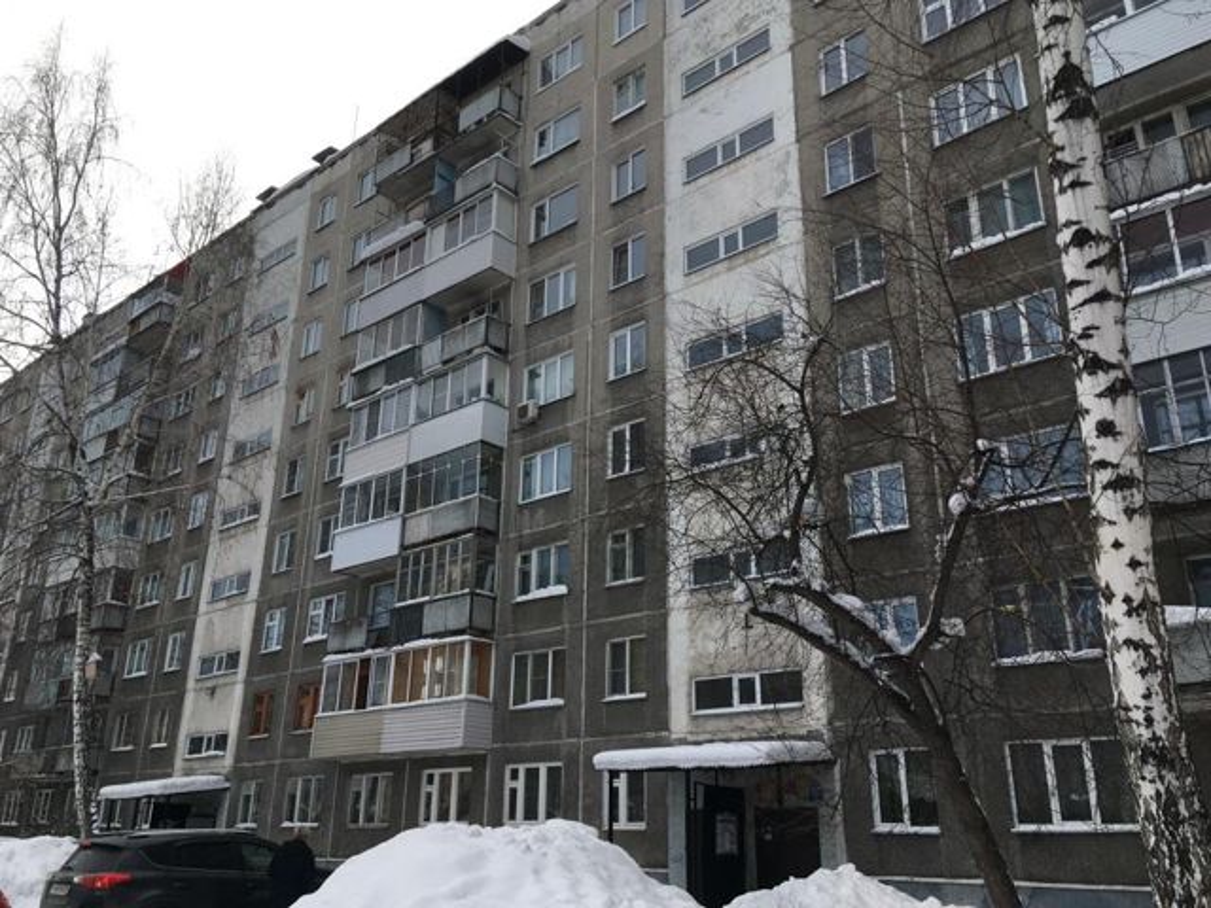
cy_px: 454
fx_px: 1015
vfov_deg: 48.2
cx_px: 606
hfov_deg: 61.7
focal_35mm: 29
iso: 25
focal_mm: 4.15
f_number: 2.2
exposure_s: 1/938
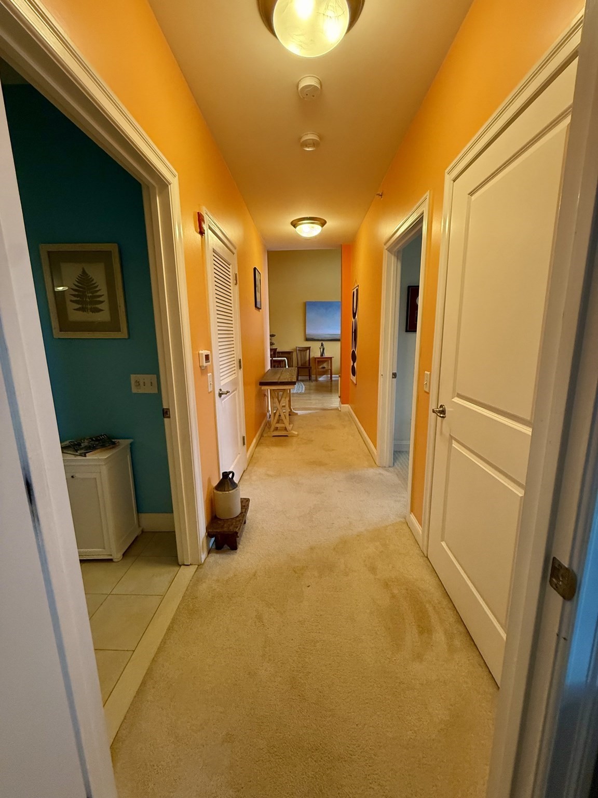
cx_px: 299
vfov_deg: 102.1
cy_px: 399
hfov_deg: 85.7
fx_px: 322
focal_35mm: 14
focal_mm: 2.22
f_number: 2.2
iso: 400
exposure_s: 1/120
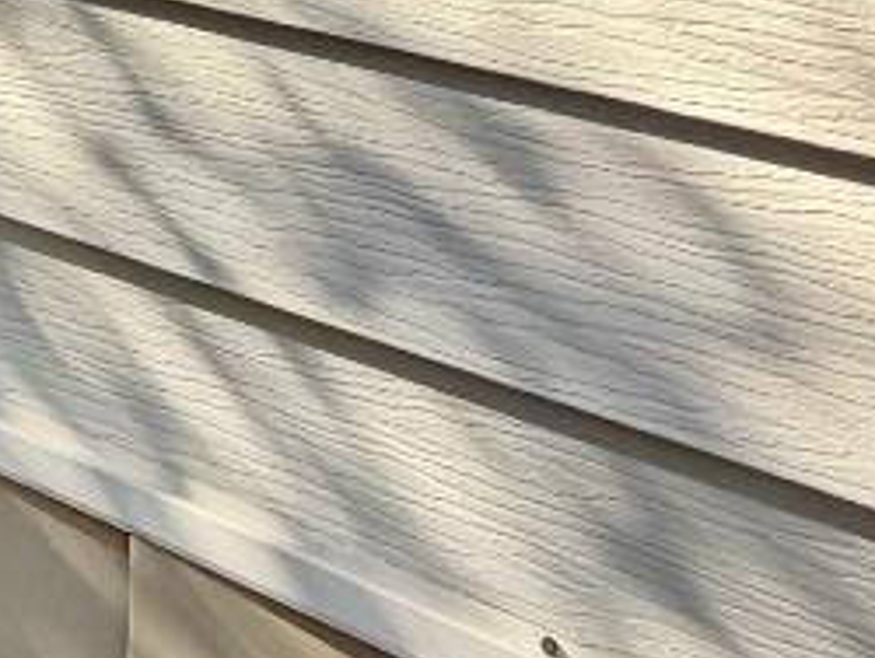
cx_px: -546
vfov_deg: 15.7
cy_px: -429
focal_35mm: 84
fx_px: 2125
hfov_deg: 19.4
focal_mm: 2.22
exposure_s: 1/502
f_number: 2.2
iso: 50
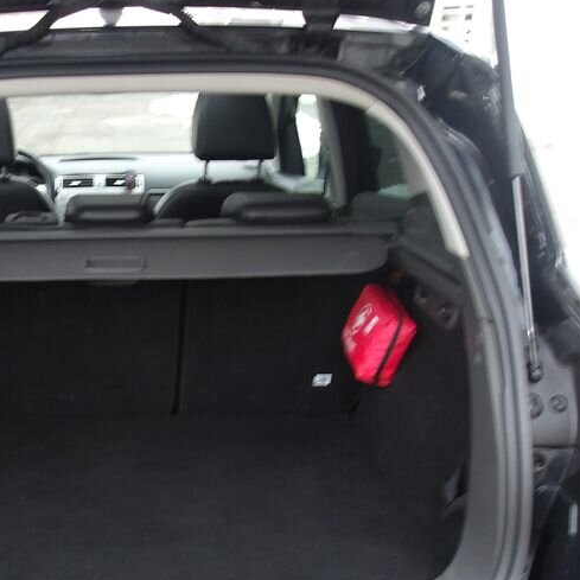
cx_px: 56
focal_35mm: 50
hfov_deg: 32.3
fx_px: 948
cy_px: 393
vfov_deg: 33.7
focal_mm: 4.9
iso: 160
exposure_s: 1/15
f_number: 3
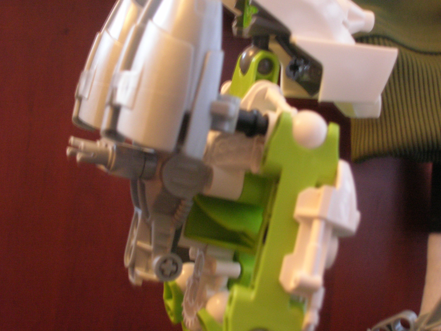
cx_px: 220
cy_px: 166
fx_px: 841
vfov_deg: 22.3
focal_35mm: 66
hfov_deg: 29.4
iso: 200
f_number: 3.8
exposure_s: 1/1.2
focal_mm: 11
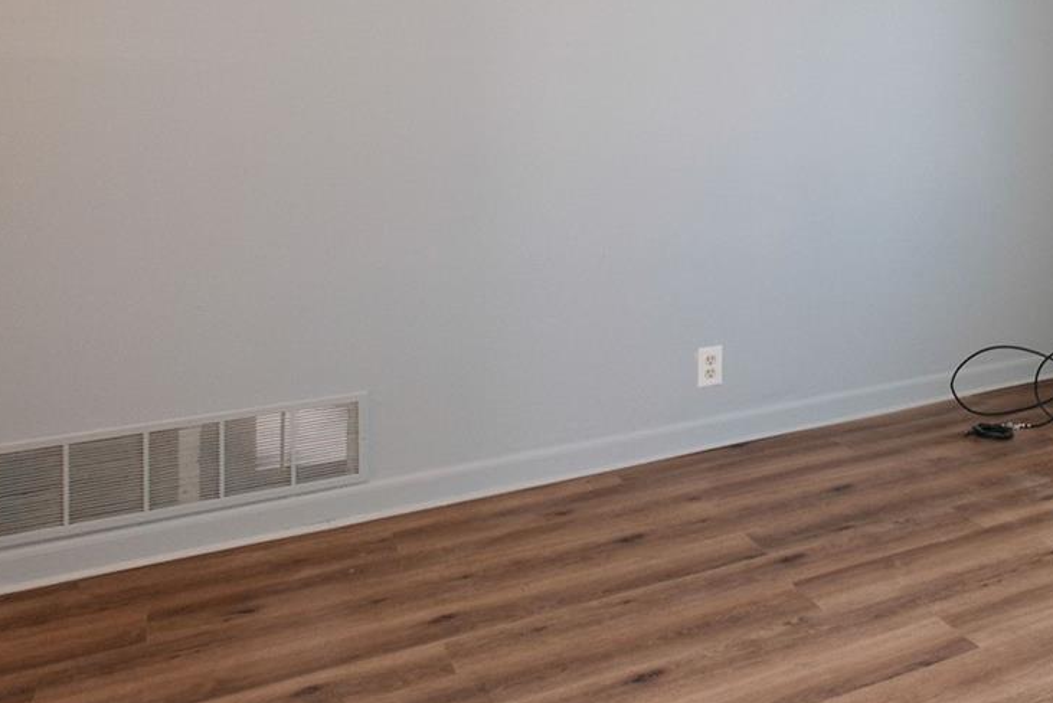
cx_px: 1050
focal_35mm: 42
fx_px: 1229
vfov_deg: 30.6
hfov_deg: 40.6
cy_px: 77
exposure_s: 1/125
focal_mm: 10
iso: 500
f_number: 7.1
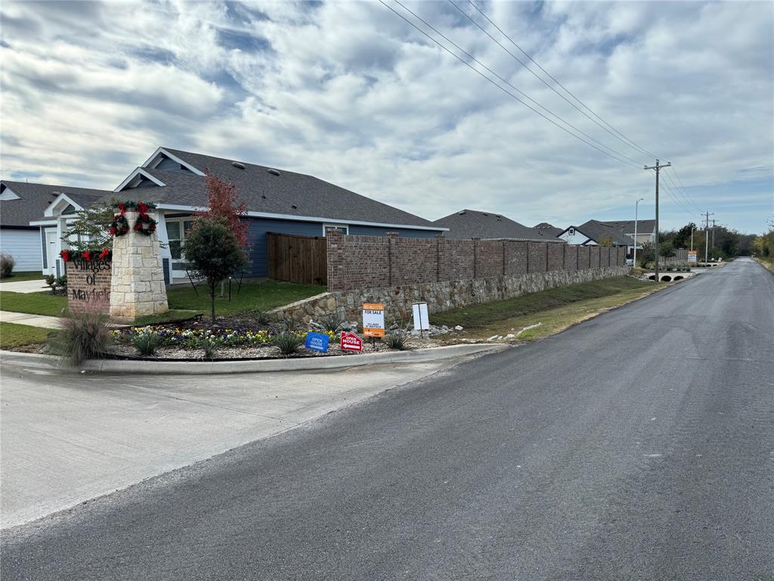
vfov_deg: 56.8
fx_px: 537
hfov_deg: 71.6
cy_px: 290
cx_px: 387
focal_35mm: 24
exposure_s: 1/3096
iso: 80
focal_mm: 6.76
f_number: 1.78
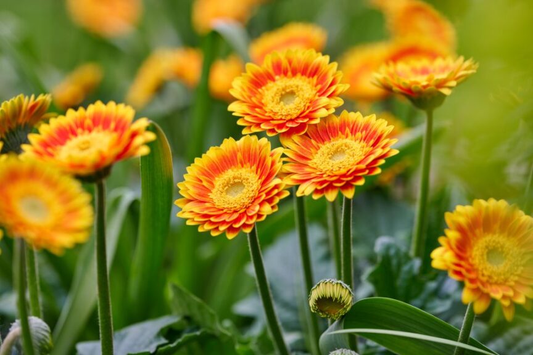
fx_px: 1554
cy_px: 178
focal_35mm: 105
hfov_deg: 19.5
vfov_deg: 13.0
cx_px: 266
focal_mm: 105
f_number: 2.8
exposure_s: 1/200
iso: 100
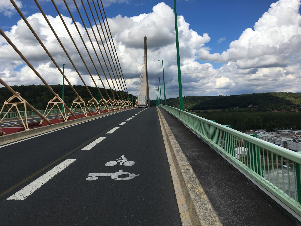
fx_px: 252
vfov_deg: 48.2
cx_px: 150
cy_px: 113
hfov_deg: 61.7
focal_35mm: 29
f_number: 2.2
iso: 25
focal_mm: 4.15
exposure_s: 1/3205
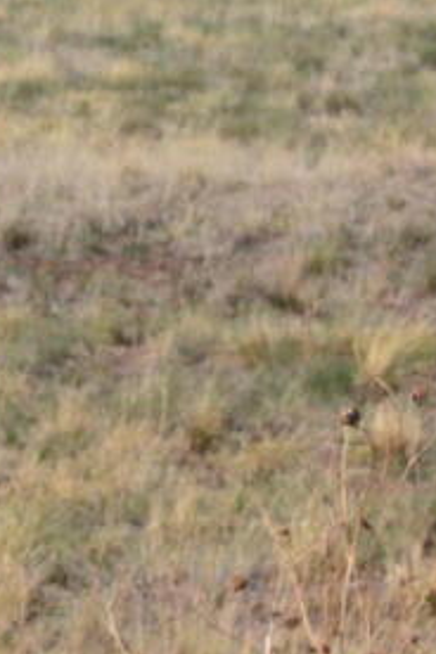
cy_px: -517
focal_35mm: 521
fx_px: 9464
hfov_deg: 2.6
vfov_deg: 3.9
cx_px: -693
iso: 250
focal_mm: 48
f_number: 11
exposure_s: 1/500
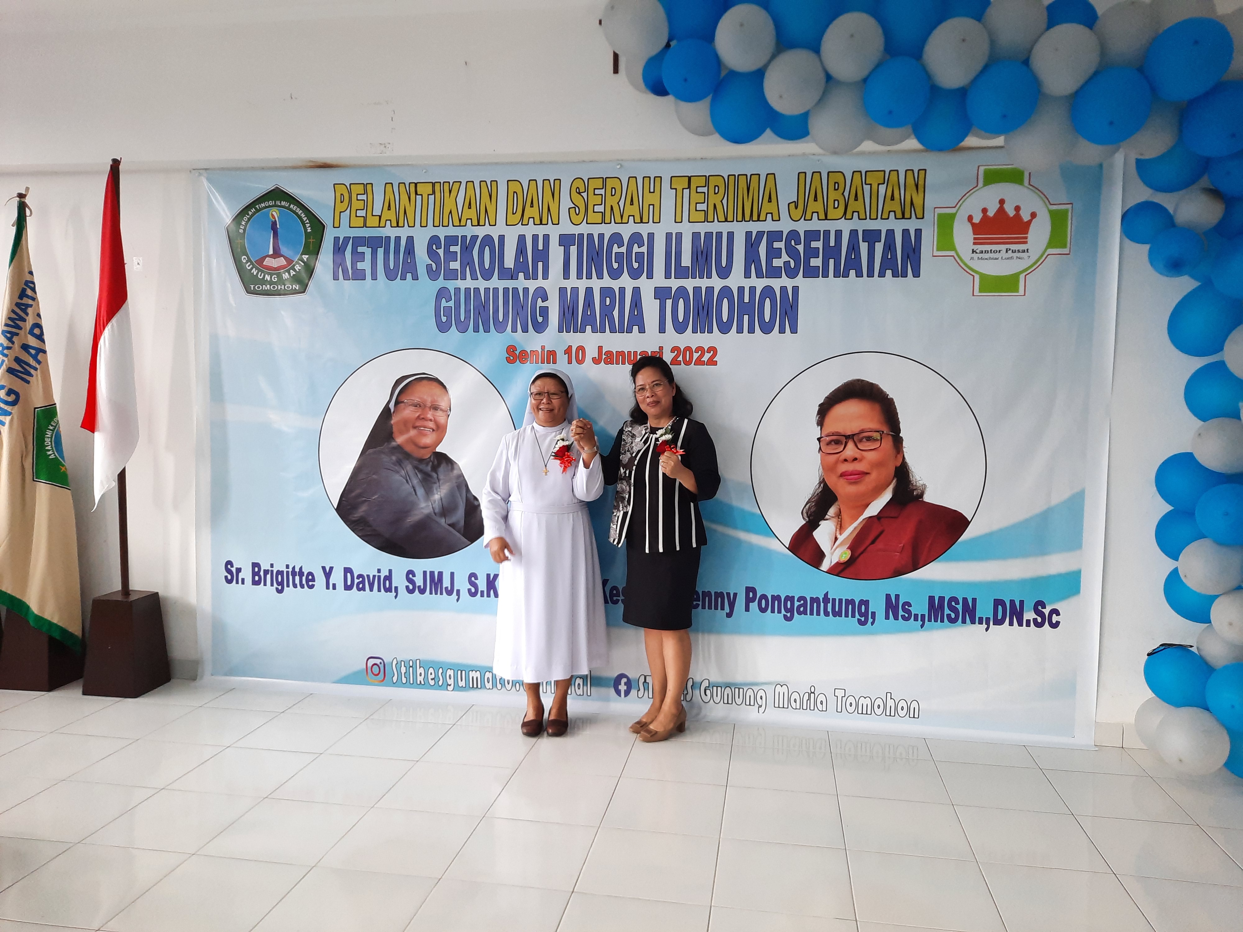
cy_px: 466
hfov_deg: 69.4
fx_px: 898
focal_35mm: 25
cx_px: 622
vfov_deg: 54.9
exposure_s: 1/50
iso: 200
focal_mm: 4.6
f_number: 2
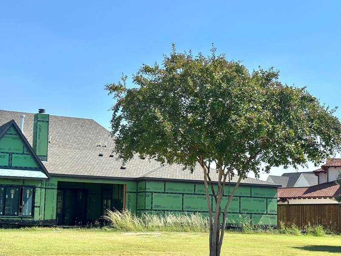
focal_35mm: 61
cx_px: 143
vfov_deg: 24.0
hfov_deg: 31.6
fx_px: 601
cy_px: 140
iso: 64
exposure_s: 1/3472
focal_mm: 6.86
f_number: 1.78
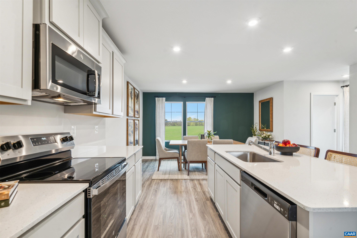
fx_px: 159
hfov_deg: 96.7
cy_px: 119
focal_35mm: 16
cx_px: 178
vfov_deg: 73.7
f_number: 8
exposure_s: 1/8
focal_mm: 16
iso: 160
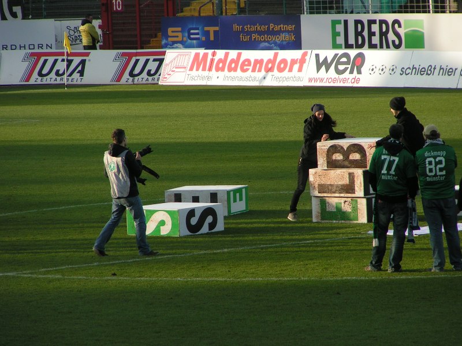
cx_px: 231
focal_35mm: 380
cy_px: 173
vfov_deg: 3.9
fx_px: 5072
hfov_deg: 5.2
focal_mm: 58
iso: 50
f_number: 4.5
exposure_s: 1/400
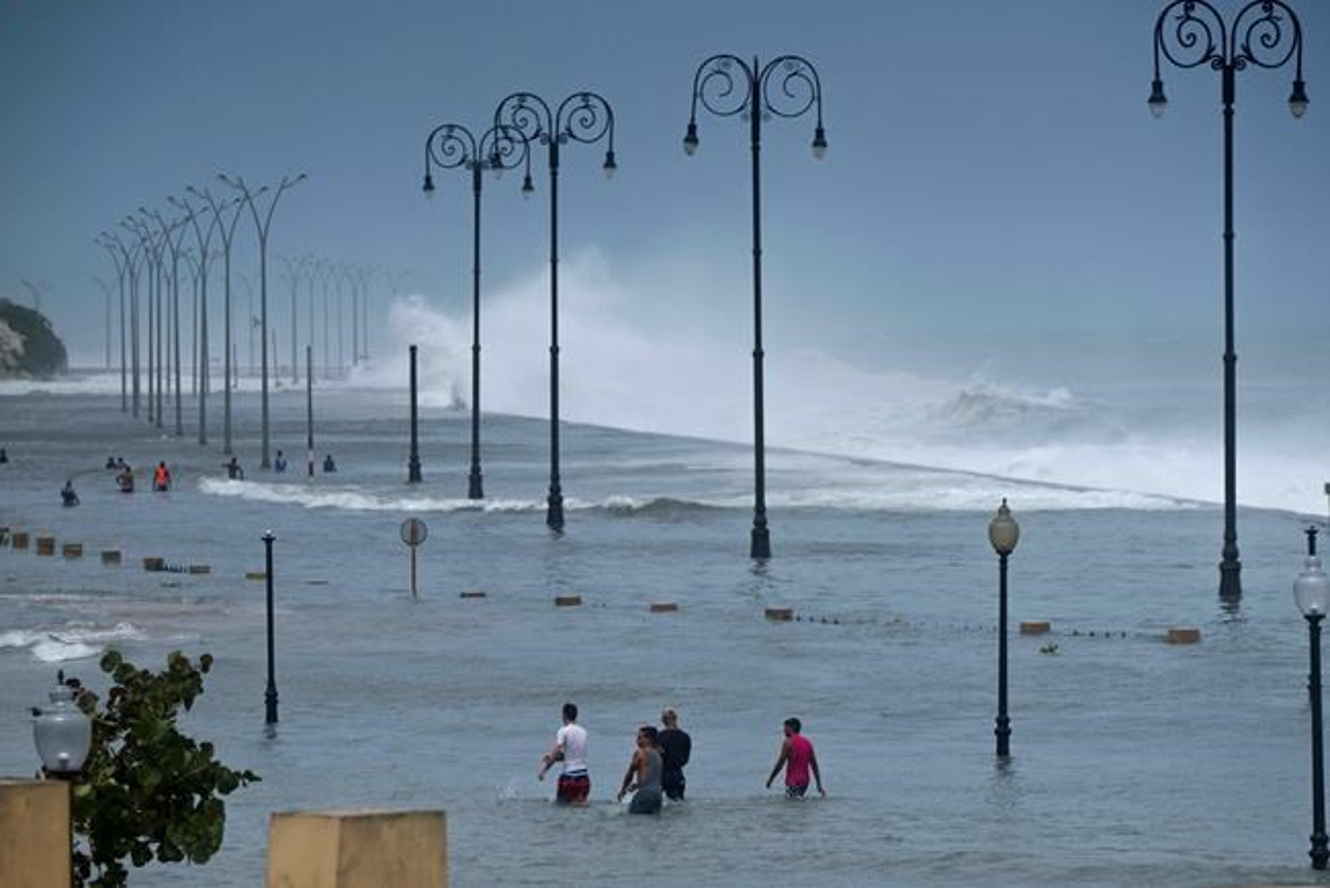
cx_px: 665
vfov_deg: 6.8
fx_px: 7466
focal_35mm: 202
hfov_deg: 10.2
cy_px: 444
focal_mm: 135
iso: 320
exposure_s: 1/8000
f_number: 3.2
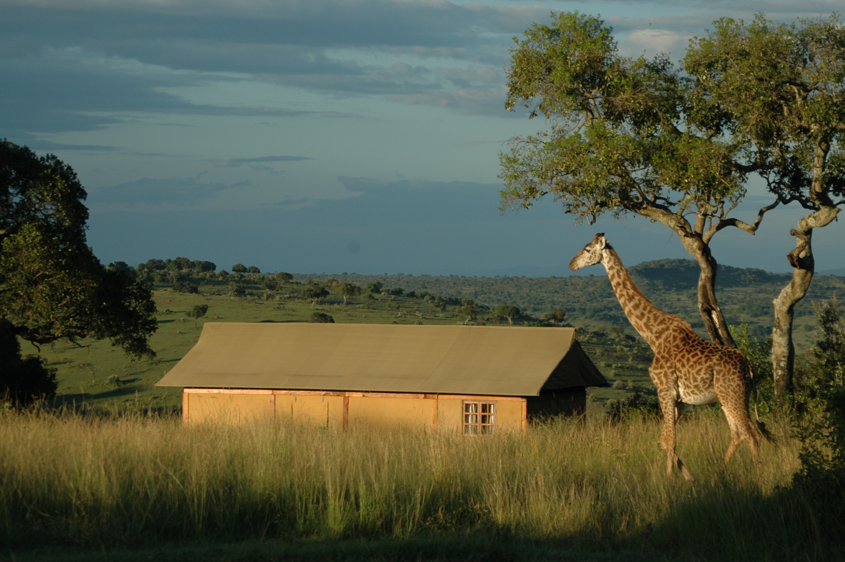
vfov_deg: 9.6
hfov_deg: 14.4
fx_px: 3342
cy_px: 281
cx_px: 422
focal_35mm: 142
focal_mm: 95
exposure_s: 1/500
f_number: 5.6
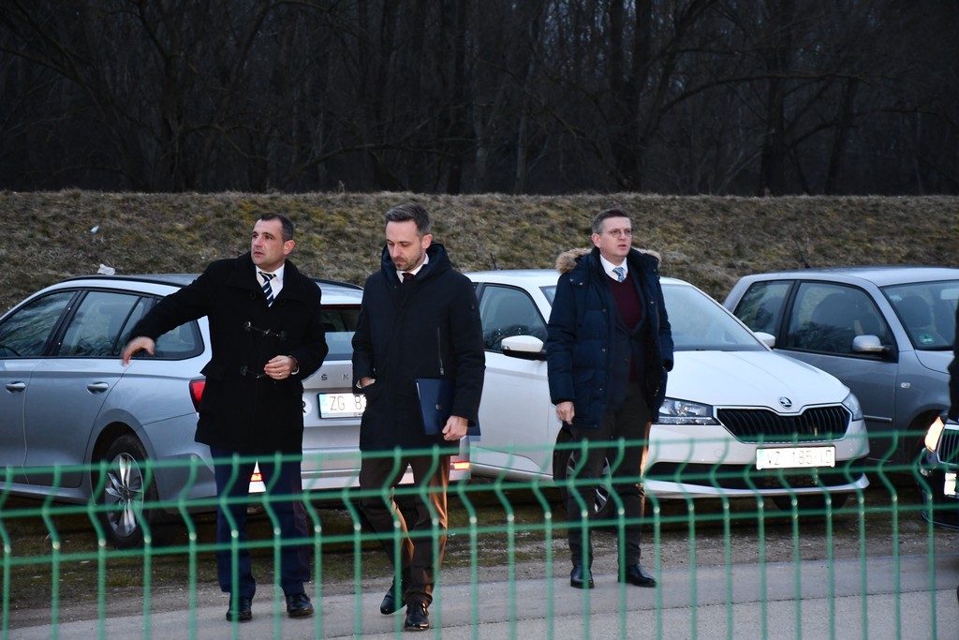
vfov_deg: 13.0
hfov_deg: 19.5
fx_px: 2797
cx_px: 480
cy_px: 320
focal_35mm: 105
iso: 1600
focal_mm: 70
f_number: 5
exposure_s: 1/60
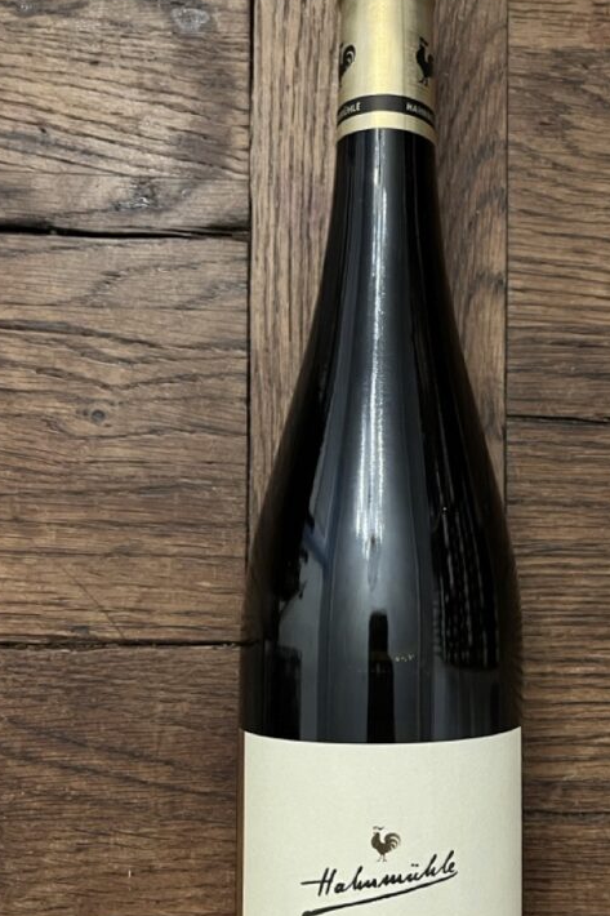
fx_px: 992
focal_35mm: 39
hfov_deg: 34.0
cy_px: 538
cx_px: 377
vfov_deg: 49.3
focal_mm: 5.1
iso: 400
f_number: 1.6
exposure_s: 1/50
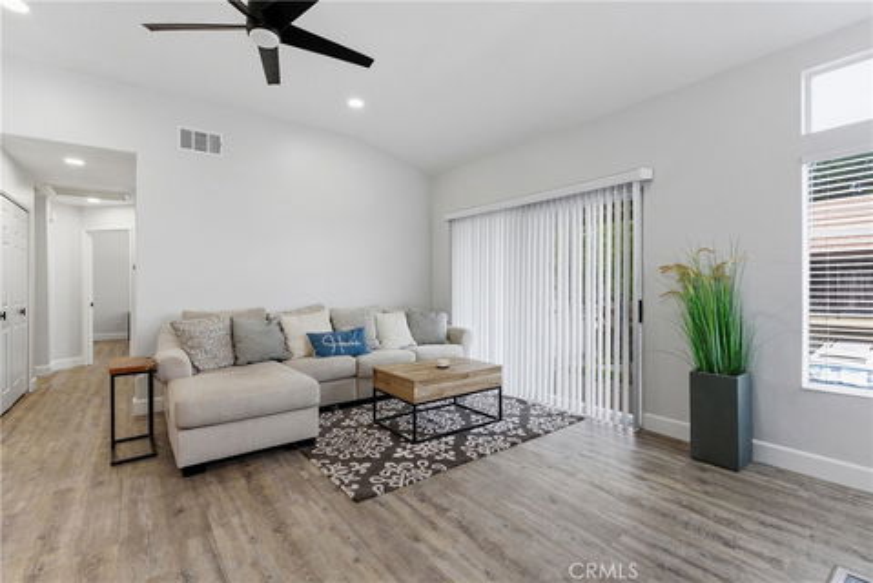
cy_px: 292
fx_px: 388
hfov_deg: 96.7
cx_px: 436
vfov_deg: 73.8
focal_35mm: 16
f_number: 9
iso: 640
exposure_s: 1/640
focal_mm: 16
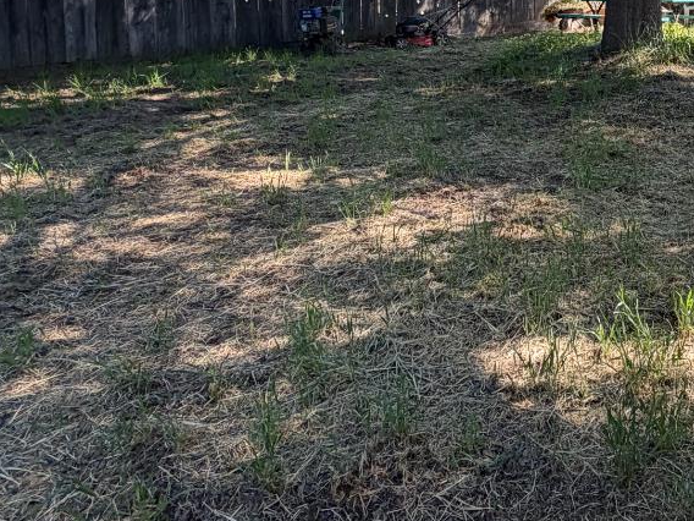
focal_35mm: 37
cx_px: 657
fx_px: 742
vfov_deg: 35.2
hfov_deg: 44.4
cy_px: 6
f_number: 2.2
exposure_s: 1/201
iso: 50
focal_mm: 2.22
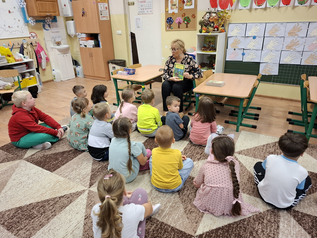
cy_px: 119
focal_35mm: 23
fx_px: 211
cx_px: 158
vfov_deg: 58.9
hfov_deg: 73.9
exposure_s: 1/100
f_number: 1.8
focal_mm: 5.54
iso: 250
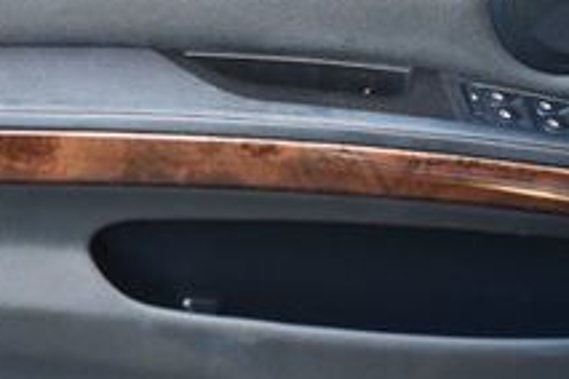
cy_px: 80
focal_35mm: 126
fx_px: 1991
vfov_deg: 10.8
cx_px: 280
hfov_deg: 16.3
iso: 1250
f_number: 4.2
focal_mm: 28
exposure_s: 1/125
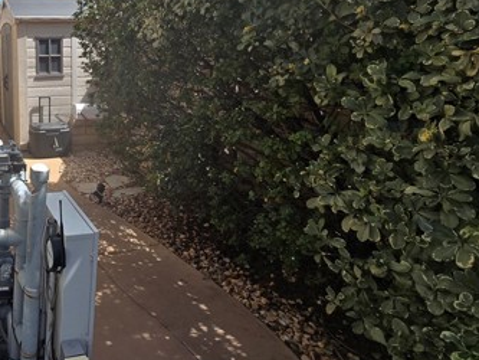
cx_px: 32
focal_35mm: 25
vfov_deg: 53.0
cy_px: 99
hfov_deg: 57.5
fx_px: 346
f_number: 2.2
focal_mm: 2.2
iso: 50
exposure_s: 1/1513
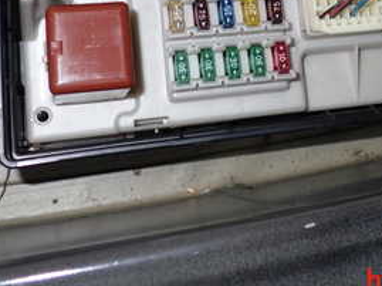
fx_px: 738
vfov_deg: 20.9
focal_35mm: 67
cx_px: 261
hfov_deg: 28.8
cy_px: -20
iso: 200
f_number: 6.3
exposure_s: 1/30
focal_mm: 5.4
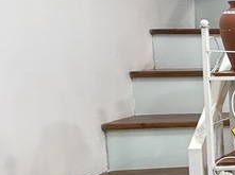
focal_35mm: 65
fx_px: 441
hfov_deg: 16.6
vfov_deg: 22.5
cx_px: 526
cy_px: 69
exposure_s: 1/60
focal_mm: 2.22
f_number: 2.2
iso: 400
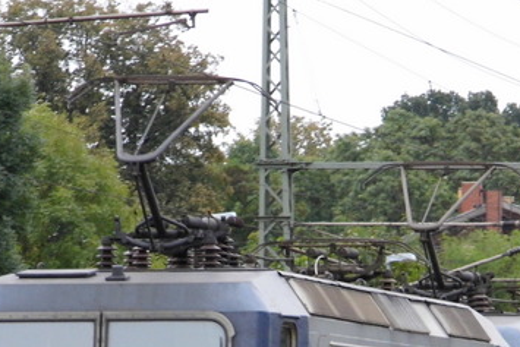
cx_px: 306
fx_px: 7557
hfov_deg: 3.9
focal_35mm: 523
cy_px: 438
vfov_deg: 2.6
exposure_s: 1/60
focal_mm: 40
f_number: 5.4
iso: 100
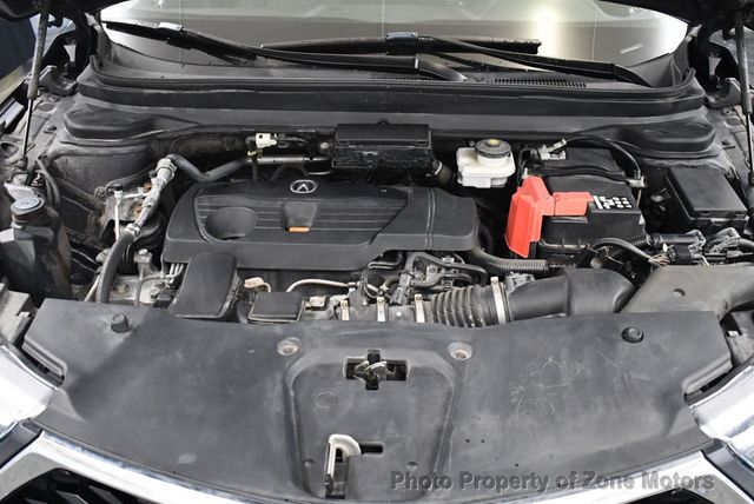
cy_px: 252
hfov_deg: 53.1
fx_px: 755
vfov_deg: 36.9
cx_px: 377
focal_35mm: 36
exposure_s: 1/125
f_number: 3.5
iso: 3200
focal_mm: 18
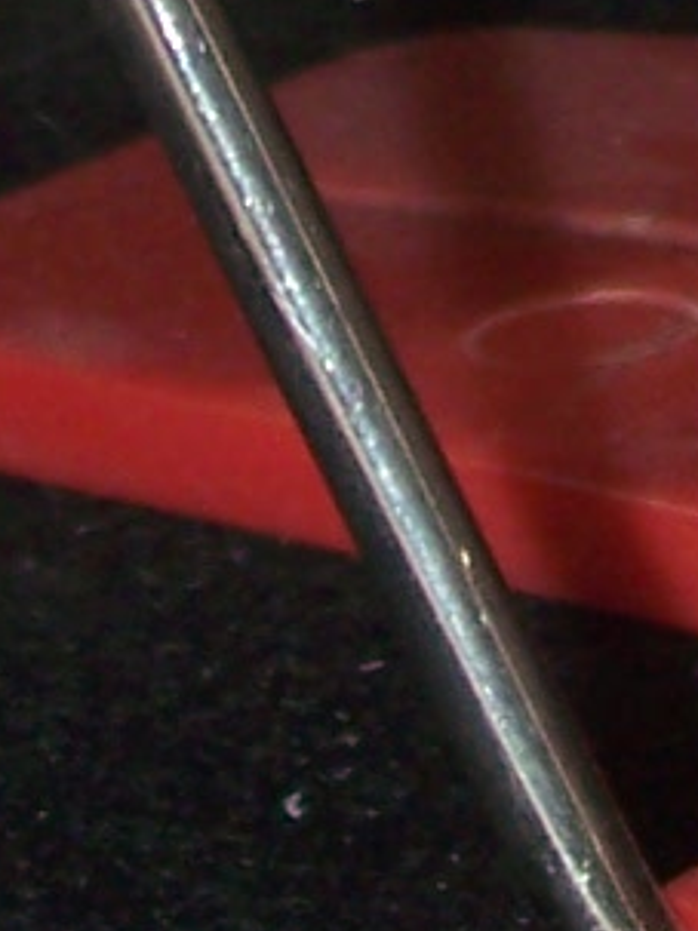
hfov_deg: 3.7
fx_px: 10842
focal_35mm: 403
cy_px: -1736
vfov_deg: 4.7
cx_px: 597
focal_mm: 8.7
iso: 80
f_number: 3.2
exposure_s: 1/80
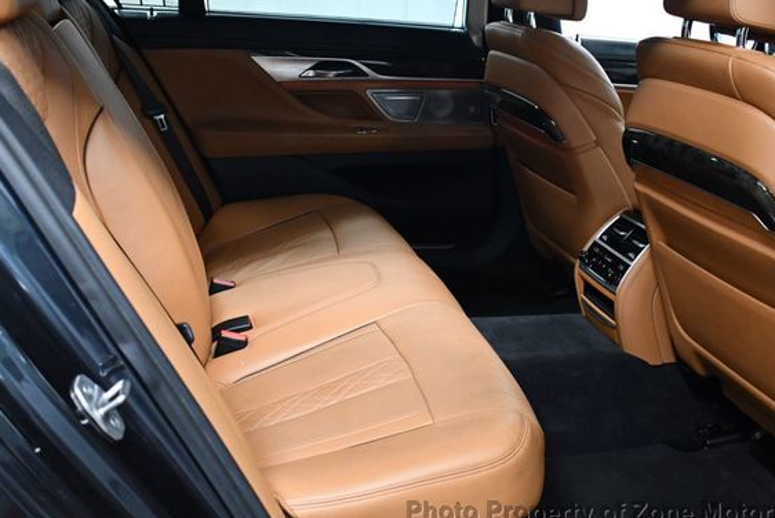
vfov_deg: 32.7
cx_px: 390
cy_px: 244
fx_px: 884
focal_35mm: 41
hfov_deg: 47.4
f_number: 3.5
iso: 3200
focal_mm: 18
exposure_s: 1/100
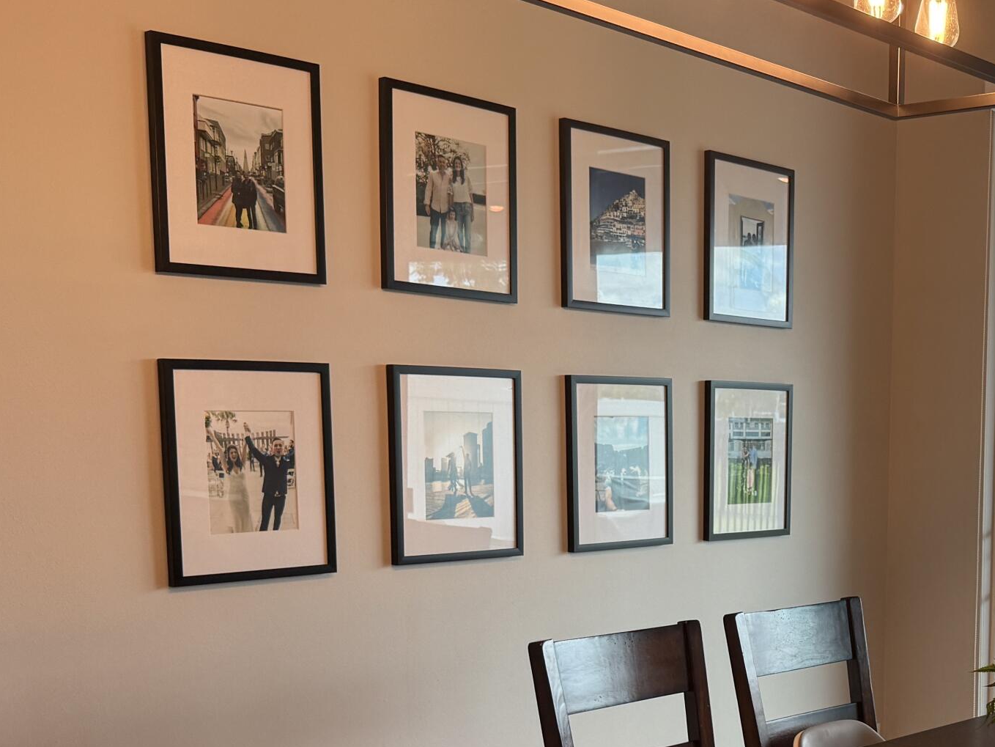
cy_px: 601
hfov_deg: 34.7
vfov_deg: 27.0
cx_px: 837
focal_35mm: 53
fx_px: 1524
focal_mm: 6.76
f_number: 1.78
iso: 125
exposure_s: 1/181
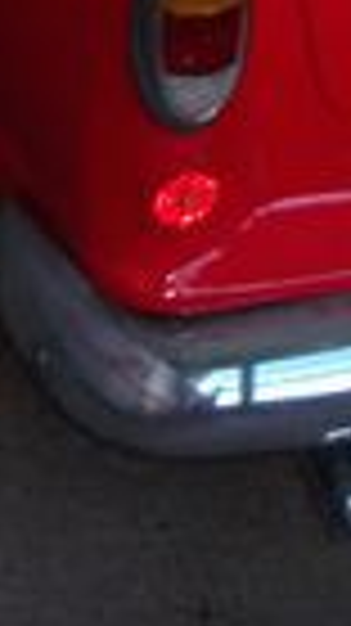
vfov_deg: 11.8
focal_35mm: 175
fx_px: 2901
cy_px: -306
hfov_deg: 6.9
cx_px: 284
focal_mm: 6.3
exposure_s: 1/30
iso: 100
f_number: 3
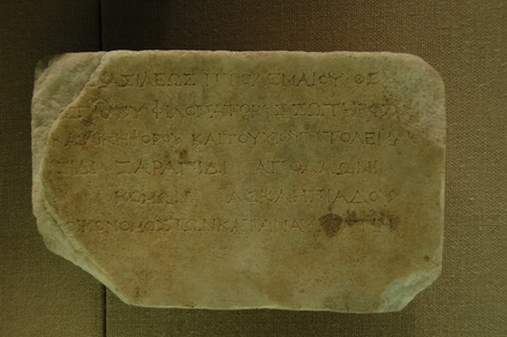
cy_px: 168
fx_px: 738
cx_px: 254
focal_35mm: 52
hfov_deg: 37.9
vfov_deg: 25.7
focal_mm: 35
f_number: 4.2
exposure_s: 1/40
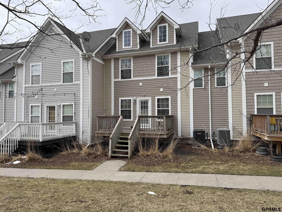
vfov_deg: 56.8
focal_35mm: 24
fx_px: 196
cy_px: 106
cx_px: 141
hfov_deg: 71.6
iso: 80
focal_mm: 6.76
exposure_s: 1/2331
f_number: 1.78
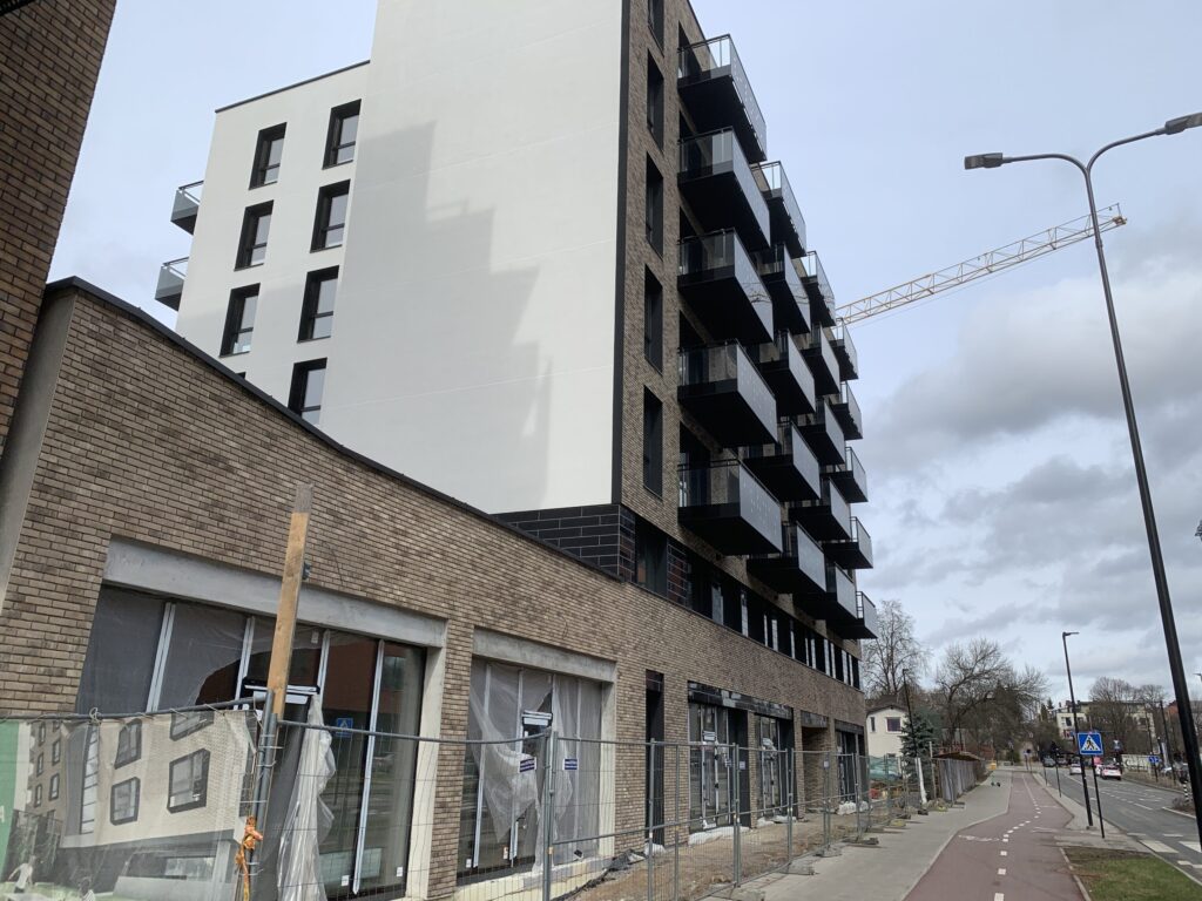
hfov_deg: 67.3
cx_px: 601
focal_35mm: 26
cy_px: 450
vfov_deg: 53.1
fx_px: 903
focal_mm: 4.25
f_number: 1.8
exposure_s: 1/1916
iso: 25
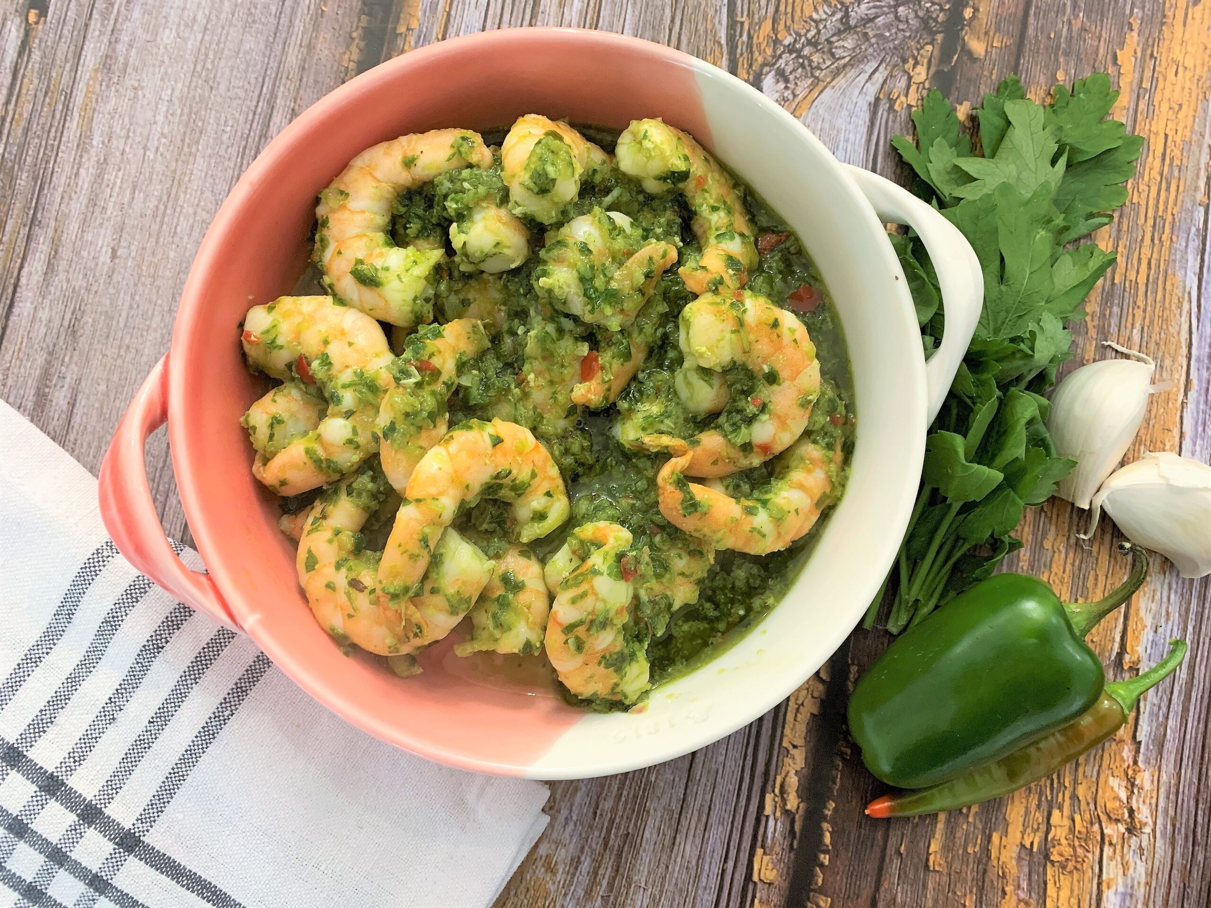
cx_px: 606
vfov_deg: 53.1
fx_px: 910
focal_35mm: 26
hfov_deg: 67.3
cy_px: 454
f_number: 1.8
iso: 250
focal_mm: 4.25
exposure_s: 1/50
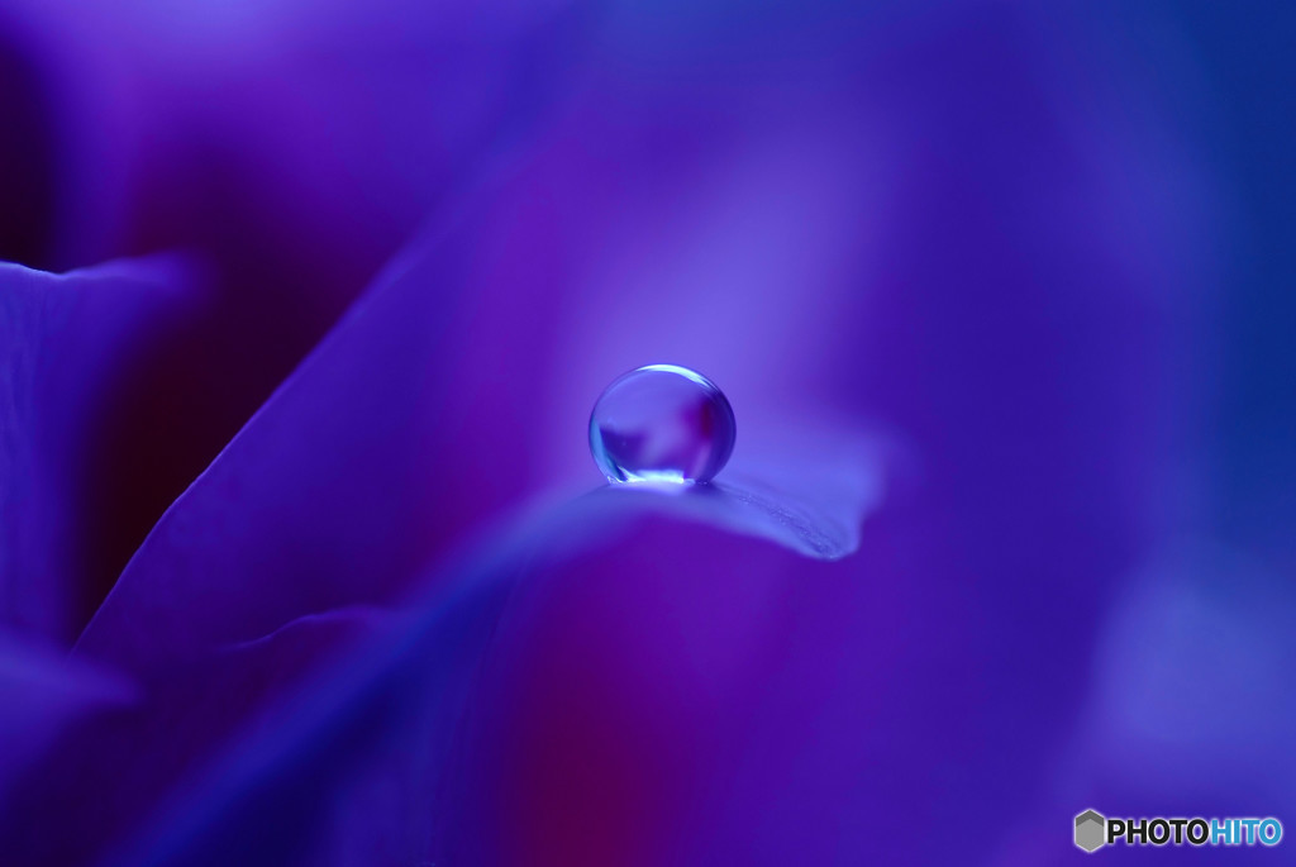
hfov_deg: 15.2
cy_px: 434
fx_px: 4865
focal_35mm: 135
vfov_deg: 10.2
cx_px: 648
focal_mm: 90
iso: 200
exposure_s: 1/25
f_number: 7.1
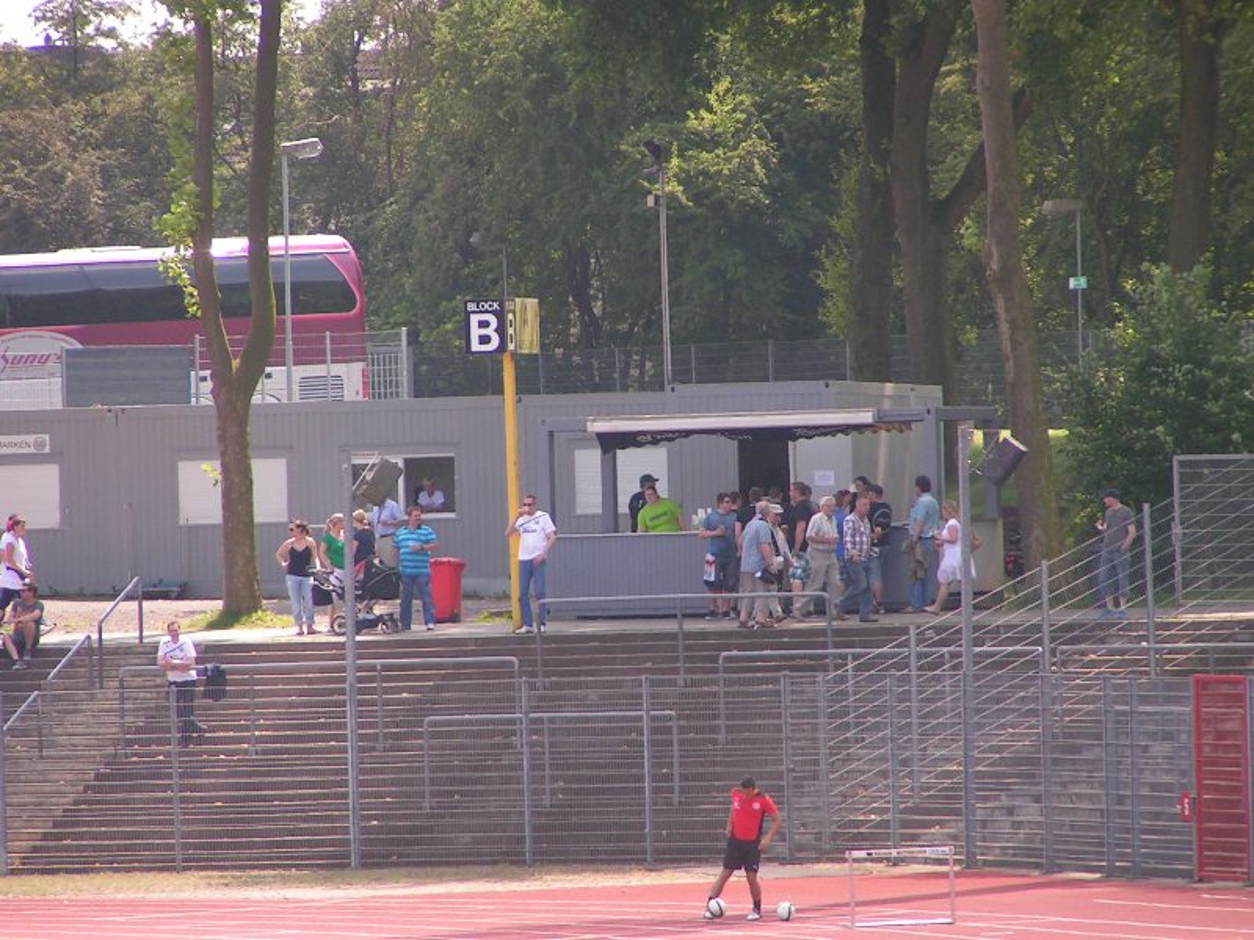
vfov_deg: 3.9
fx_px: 13766
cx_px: 627
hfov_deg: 5.2
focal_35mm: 380
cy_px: 470
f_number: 3.5
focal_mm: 58
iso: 80
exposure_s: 1/400
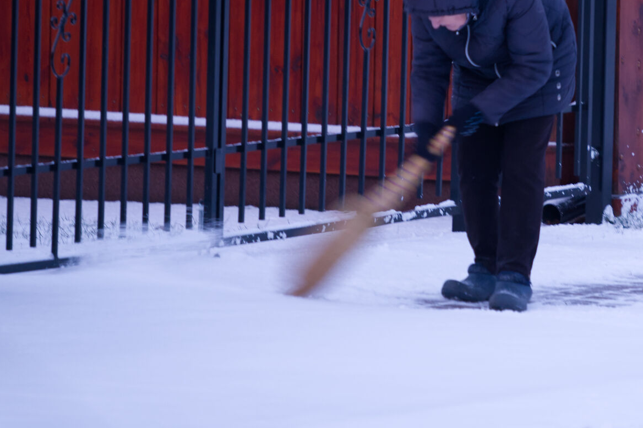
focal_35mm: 411
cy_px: 18
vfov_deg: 3.3
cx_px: 533
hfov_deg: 5.0
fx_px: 7338
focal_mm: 200
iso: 1600
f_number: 2.8
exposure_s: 1/25
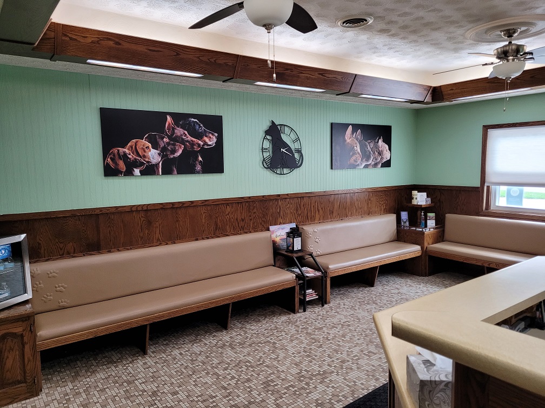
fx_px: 409
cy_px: 204
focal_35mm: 26
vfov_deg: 53.1
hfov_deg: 67.3
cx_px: 272
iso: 250
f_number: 1.8
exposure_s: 1/120
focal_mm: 5.4
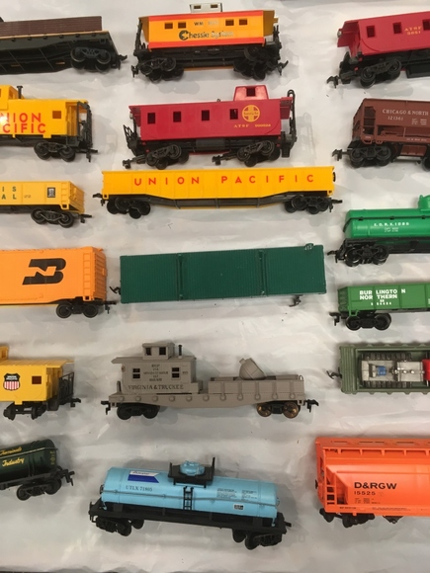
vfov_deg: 61.7
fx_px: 480
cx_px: 215
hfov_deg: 48.2
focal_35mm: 29
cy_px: 286
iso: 64
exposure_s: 1/30
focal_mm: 4.15
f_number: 2.2
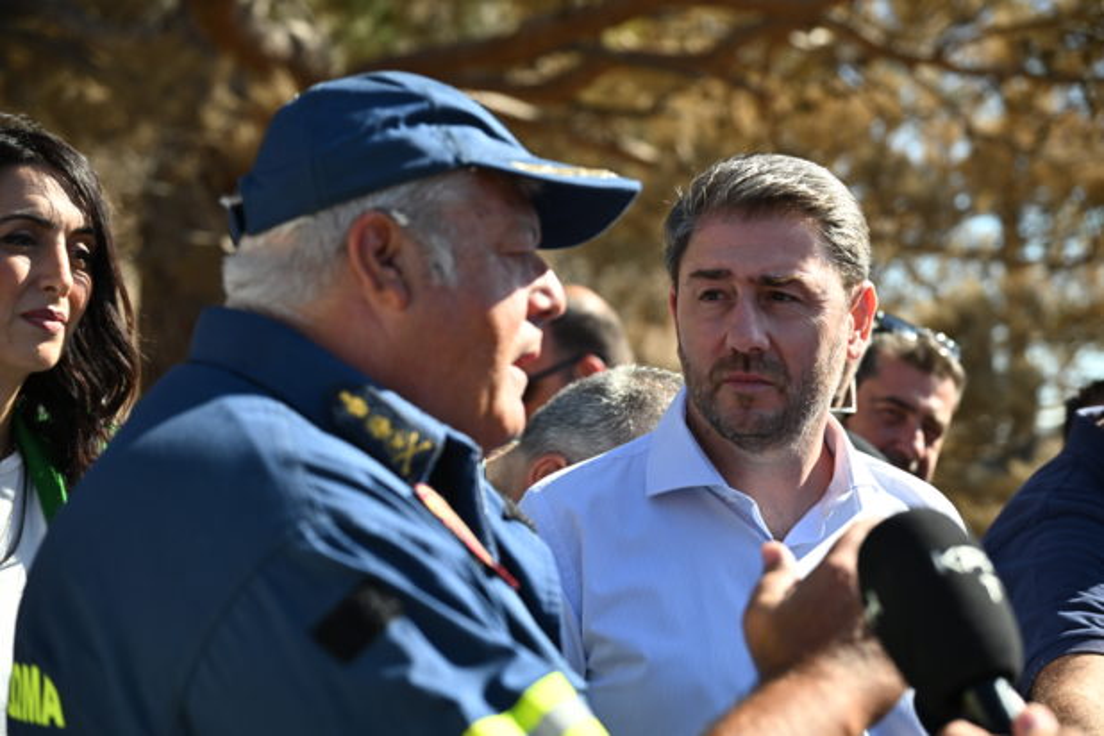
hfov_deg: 28.8
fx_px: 2146
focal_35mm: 70
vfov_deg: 19.5
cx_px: 552
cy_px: 368
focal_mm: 70
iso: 200
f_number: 4
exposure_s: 1/800
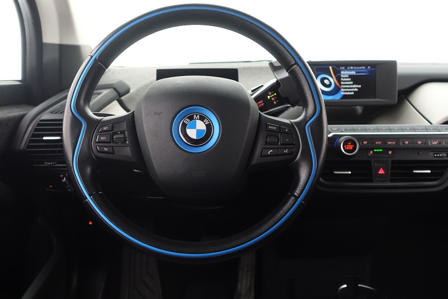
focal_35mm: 30
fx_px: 373
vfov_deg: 43.6
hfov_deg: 61.9
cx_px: 214
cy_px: 139
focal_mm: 8.8
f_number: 2.5
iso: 1000
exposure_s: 1/30
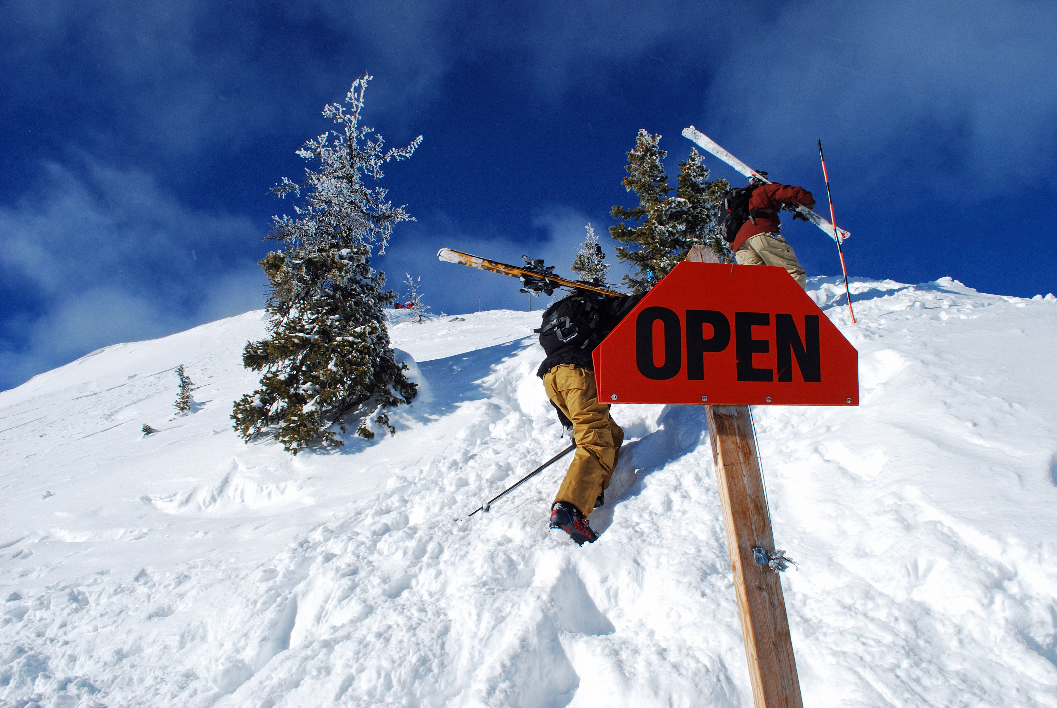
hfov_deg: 67.3
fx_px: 794
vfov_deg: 48.0
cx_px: 528
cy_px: 354
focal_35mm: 27
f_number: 18
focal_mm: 18
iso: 200
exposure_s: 1/125
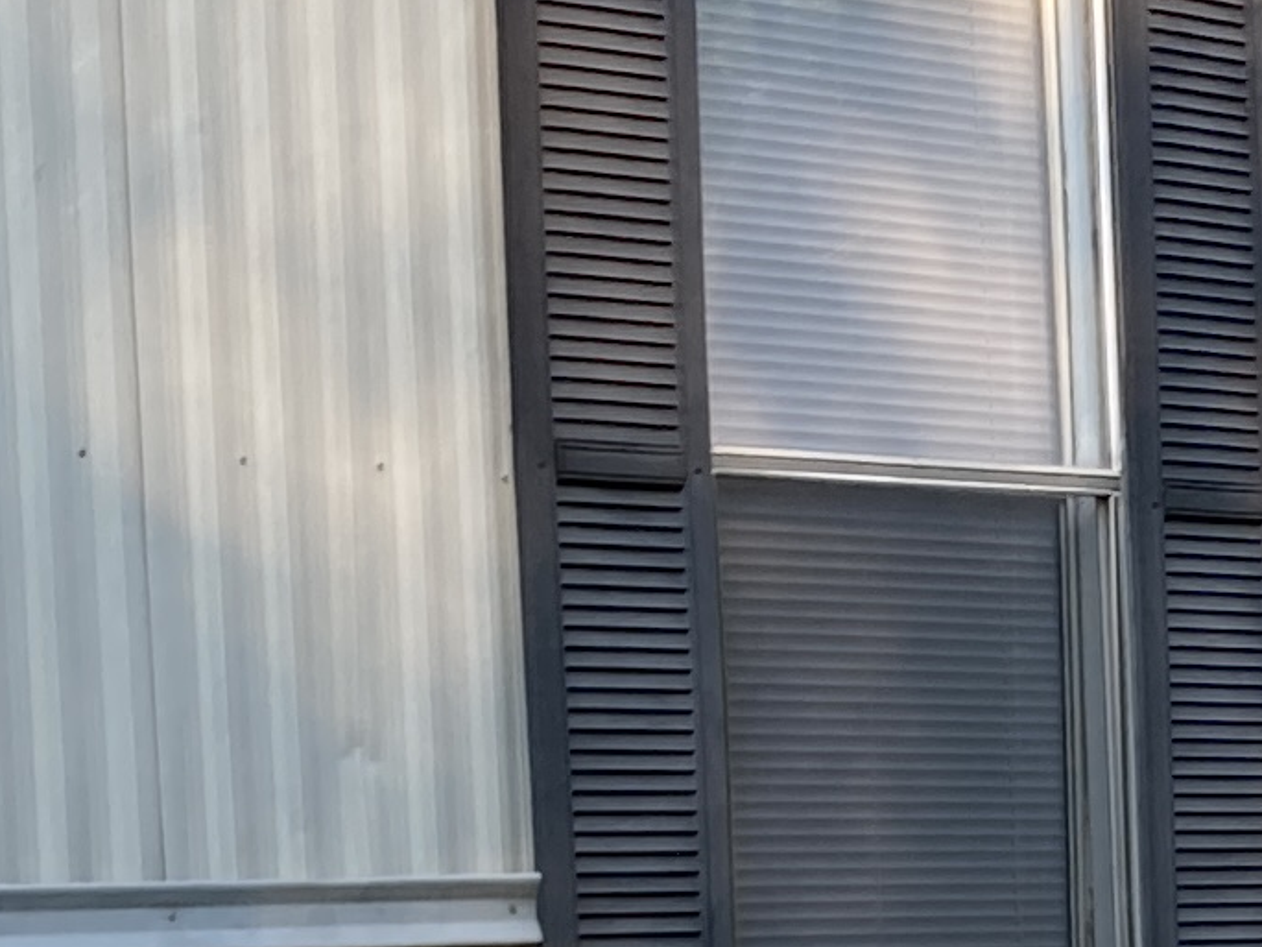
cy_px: 1233
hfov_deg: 11.6
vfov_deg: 8.9
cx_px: 1747
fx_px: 6015
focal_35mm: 165
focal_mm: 3.99
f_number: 1.8
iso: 20
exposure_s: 1/167
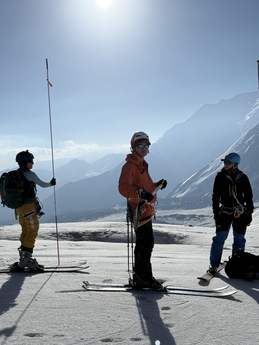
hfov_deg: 29.7
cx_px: 129
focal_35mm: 49
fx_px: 489
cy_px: 170
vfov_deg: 38.9
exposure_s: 1/27778
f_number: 1.78
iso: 64
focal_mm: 6.76
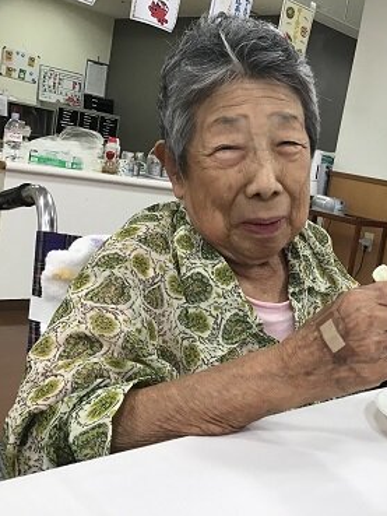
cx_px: 281
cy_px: 257
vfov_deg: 44.8
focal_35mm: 42
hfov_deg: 33.8
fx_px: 626
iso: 32
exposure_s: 1/30
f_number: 2.4
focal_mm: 3.3
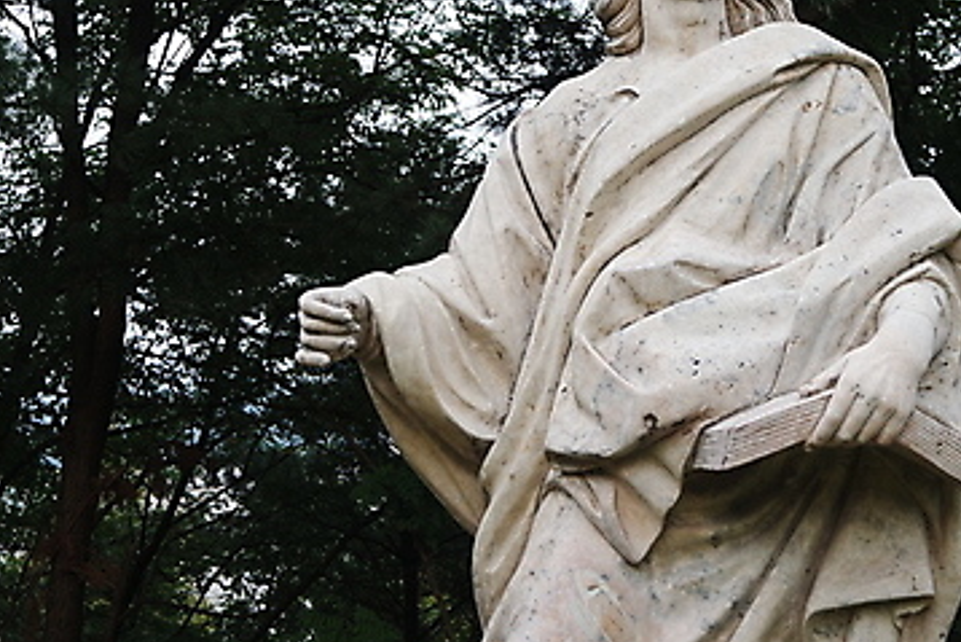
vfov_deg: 18.9
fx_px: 1923
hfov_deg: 28.0
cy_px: 207
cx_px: 580
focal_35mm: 72
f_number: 5
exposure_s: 1/125
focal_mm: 28
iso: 100
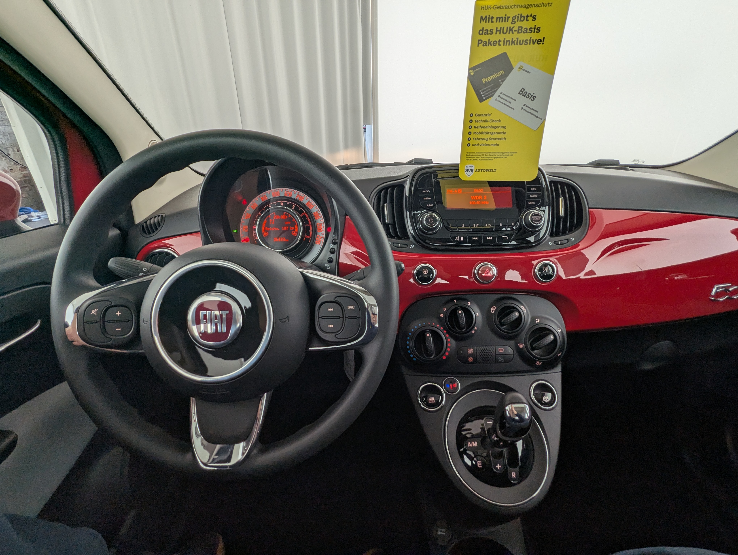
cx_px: 369
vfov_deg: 78.2
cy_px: 278
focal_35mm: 16
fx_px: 342
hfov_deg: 94.4
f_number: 2.2
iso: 38
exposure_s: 1/70.7
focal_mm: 2.35
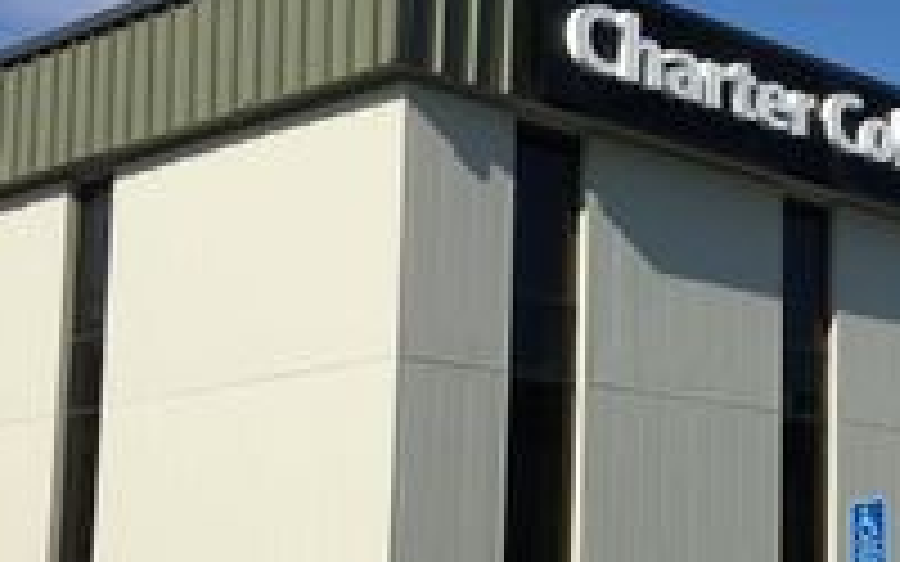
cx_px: 1112
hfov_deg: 24.1
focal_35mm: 77
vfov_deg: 16.9
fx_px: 1889
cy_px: 398
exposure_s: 1/2653
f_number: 2.2
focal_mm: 4.15
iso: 25
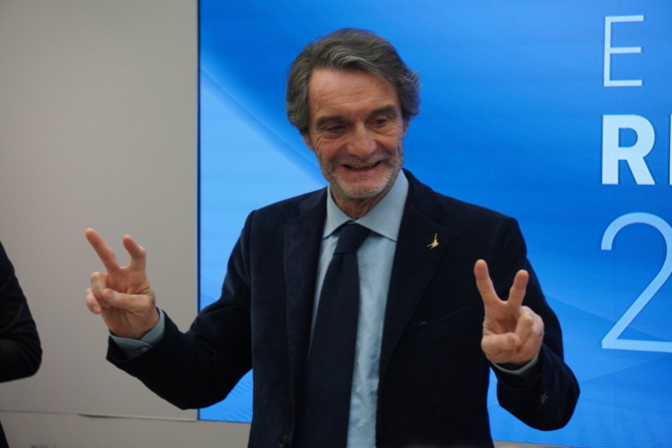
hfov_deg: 14.6
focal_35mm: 141
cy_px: 224
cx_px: 336
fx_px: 2631
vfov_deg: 9.7
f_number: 5.6
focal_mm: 94
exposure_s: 1/100
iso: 640
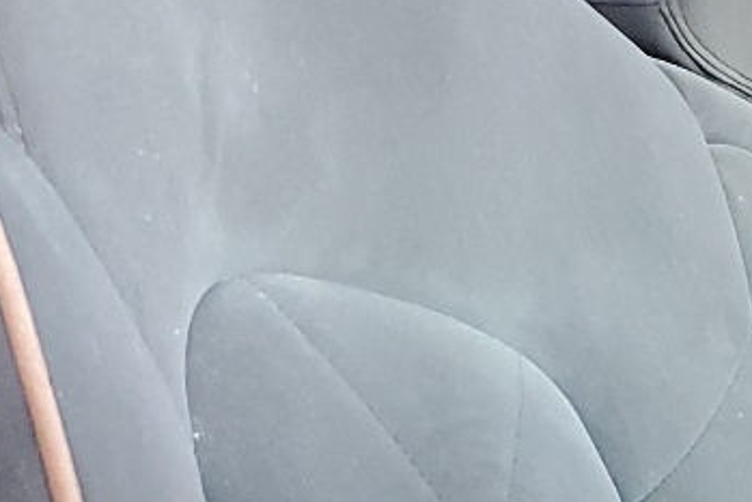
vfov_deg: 10.8
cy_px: 627
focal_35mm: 124
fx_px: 2591
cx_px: 1245
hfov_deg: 14.9
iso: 239
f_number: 1.5
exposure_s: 1/60.2
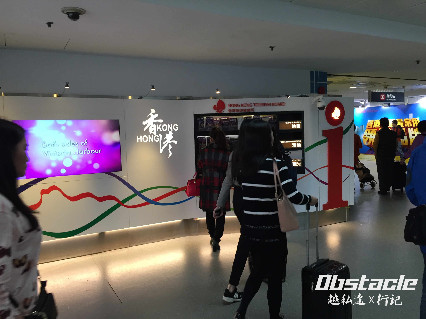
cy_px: 160
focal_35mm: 29
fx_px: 357
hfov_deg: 61.7
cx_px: 213
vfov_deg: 48.2
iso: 64
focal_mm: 4.15
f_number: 2.2
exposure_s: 1/33
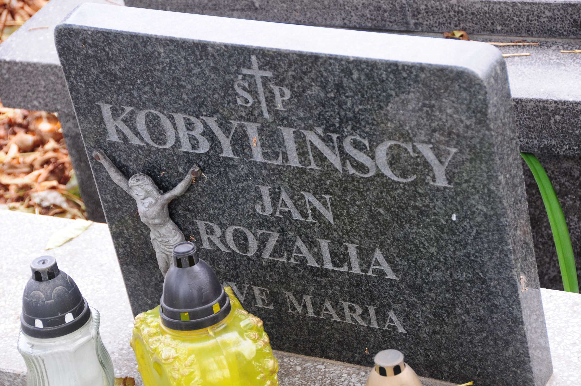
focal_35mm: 123
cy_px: 193
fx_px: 1983
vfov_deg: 11.1
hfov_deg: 16.7
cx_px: 290
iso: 500
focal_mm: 82
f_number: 7.1
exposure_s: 1/60
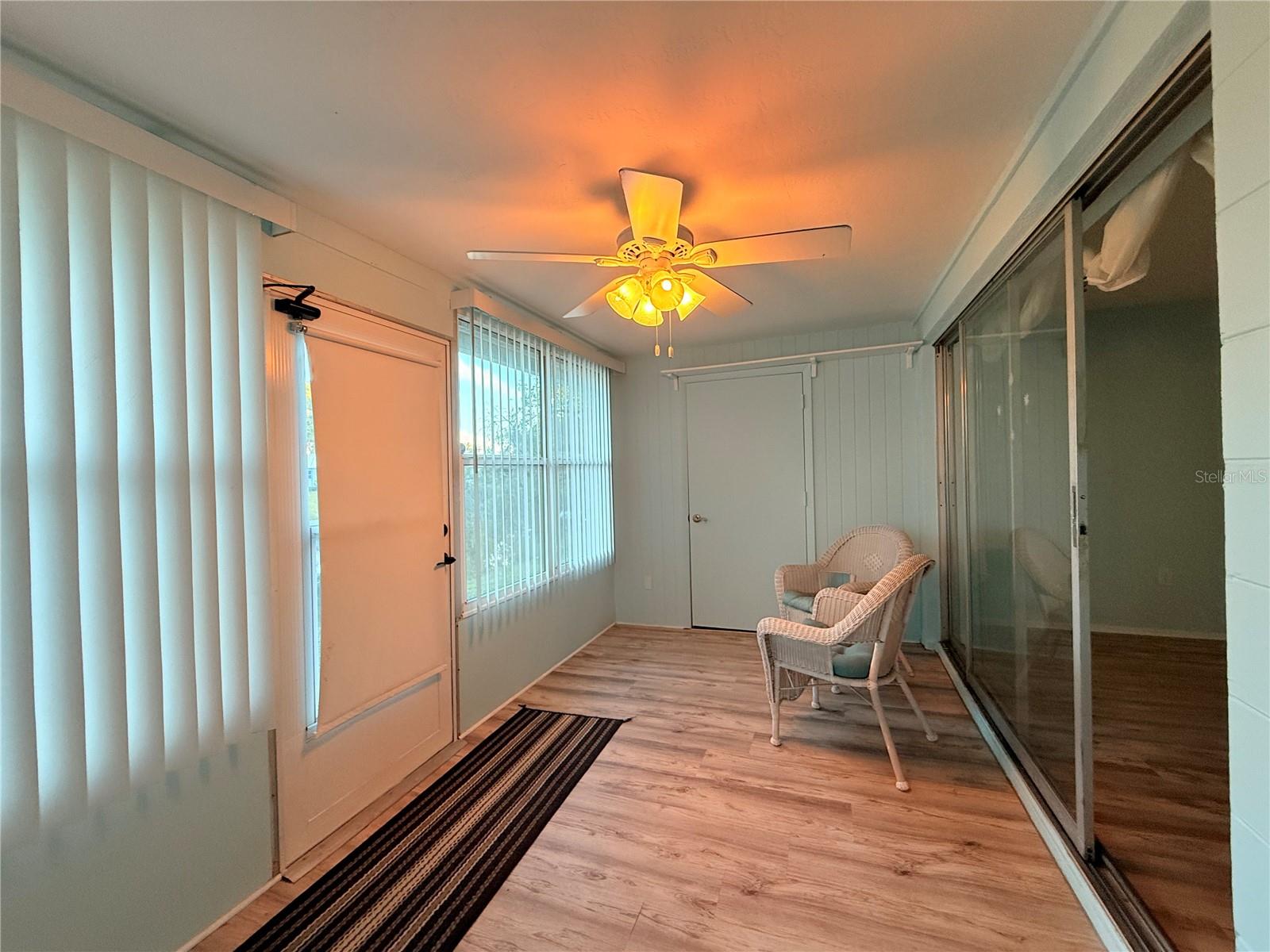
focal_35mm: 14
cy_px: 476
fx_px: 514
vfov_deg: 85.7
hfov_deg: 102.1
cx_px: 635
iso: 200
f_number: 2.2
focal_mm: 2.22
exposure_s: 1/120
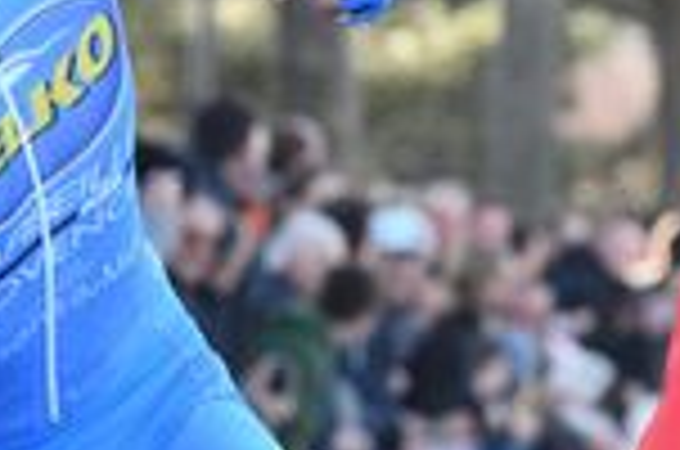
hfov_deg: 3.5
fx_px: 11272
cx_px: 302
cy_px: 142
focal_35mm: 598
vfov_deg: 2.3
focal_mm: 200
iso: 4000
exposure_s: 1/1000
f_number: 8
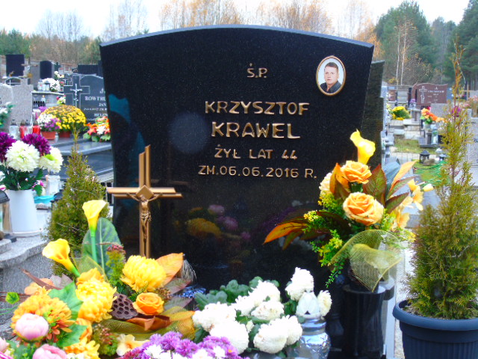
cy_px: 180
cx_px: 239
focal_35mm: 54
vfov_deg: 27.0
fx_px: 746
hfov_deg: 35.5
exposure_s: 1/30
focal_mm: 9.6
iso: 100
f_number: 4.3
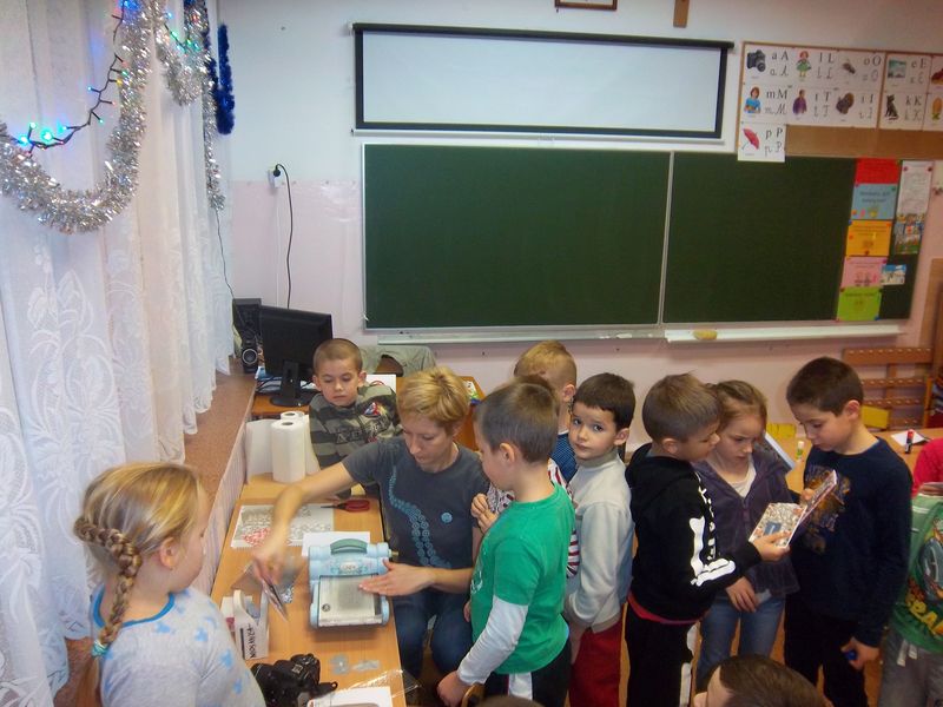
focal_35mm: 28
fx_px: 763
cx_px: 472
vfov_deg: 49.7
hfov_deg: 63.4
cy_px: 354
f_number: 3.5
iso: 160
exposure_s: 1/30
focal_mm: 5.05
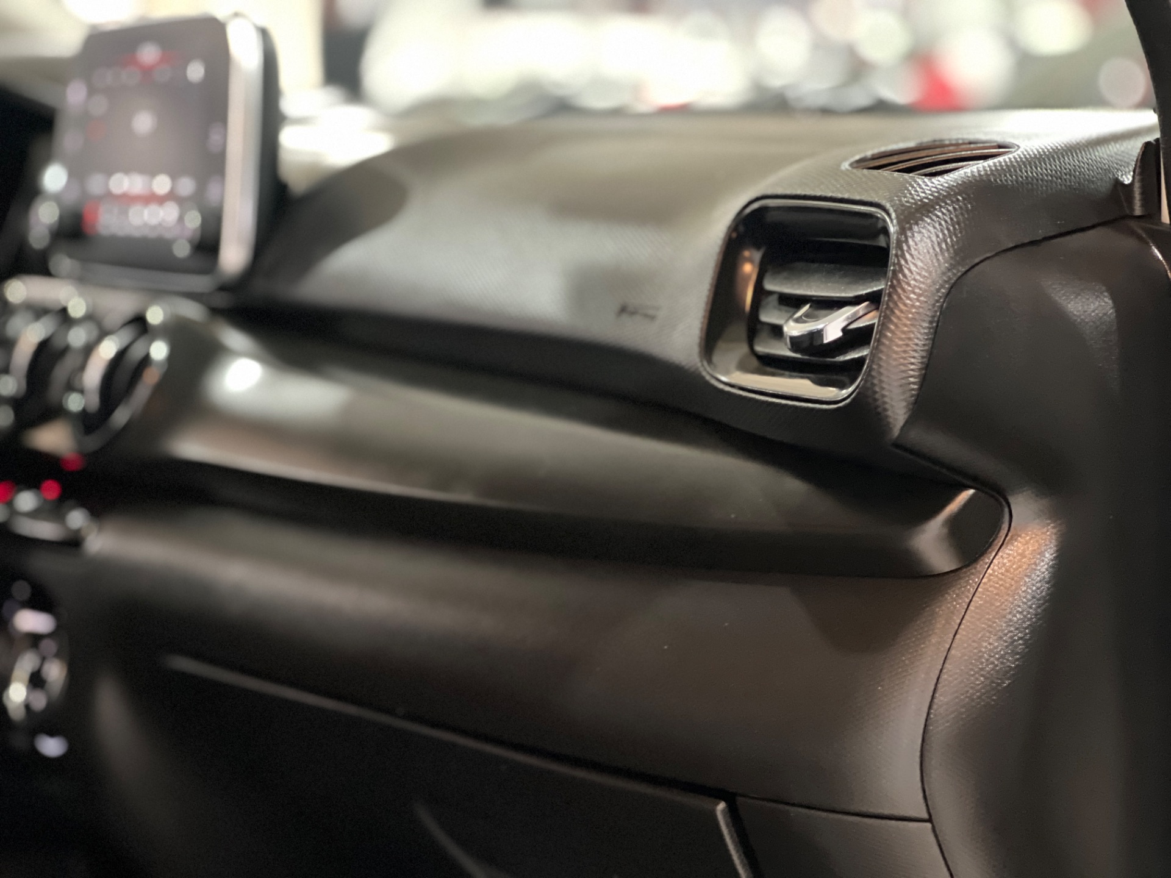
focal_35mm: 77
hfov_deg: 25.3
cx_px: 586
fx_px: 2605
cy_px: 439
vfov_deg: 19.1
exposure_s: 1/15
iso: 800
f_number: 2.8
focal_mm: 9
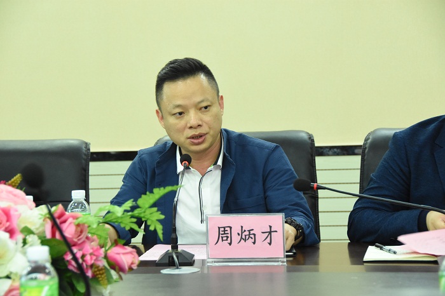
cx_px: 222
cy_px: 148
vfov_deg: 13.0
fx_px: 1297
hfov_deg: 19.5
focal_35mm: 105
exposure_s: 1/40
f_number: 5
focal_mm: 70
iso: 3200
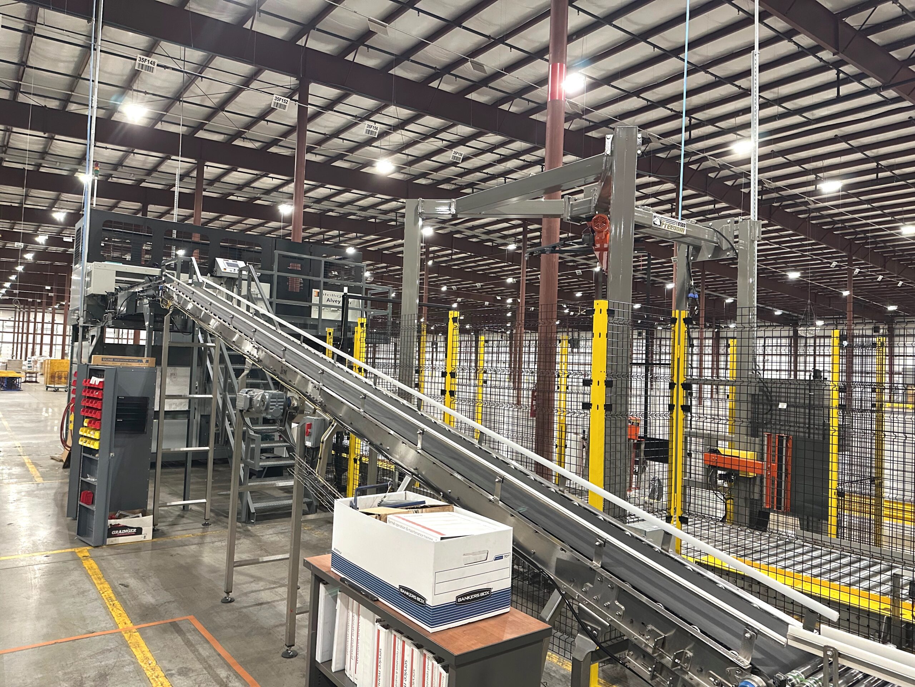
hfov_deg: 71.6
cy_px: 344
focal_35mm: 24
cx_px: 458
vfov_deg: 56.8
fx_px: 634
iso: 500
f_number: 1.78
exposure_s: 1/60
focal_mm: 6.86
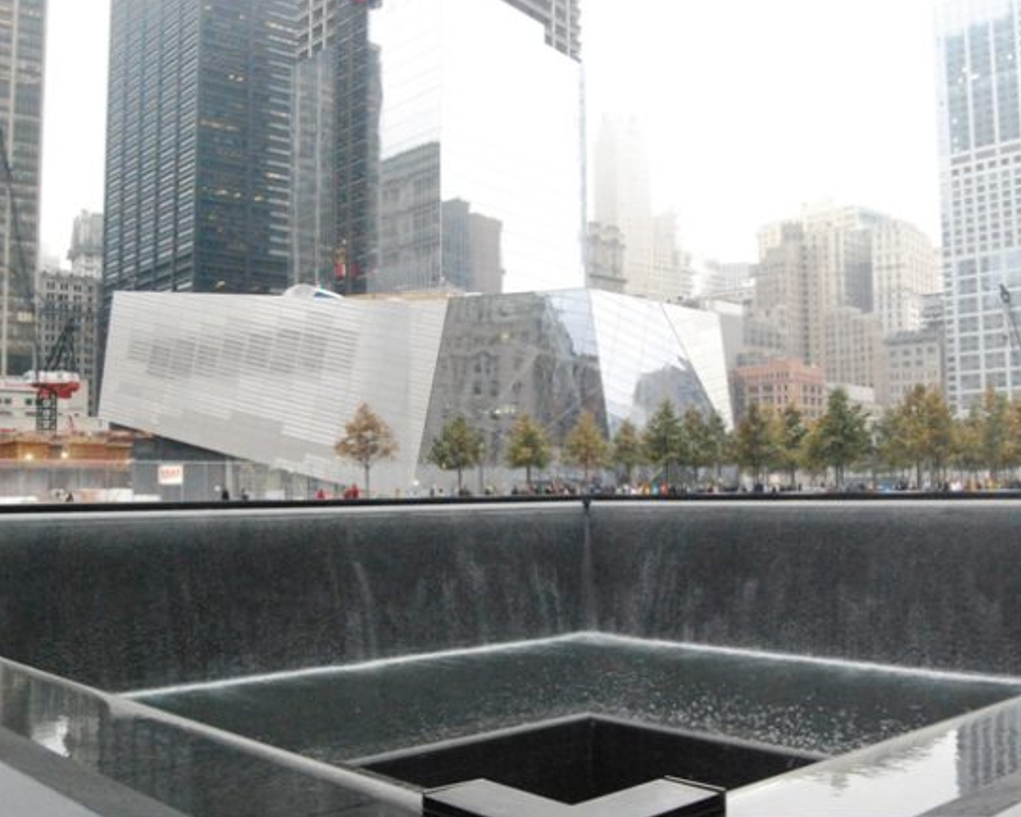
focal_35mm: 36
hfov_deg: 50.2
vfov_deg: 41.2
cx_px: 557
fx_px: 1088
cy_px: 415
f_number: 8
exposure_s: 1/250
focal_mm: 18
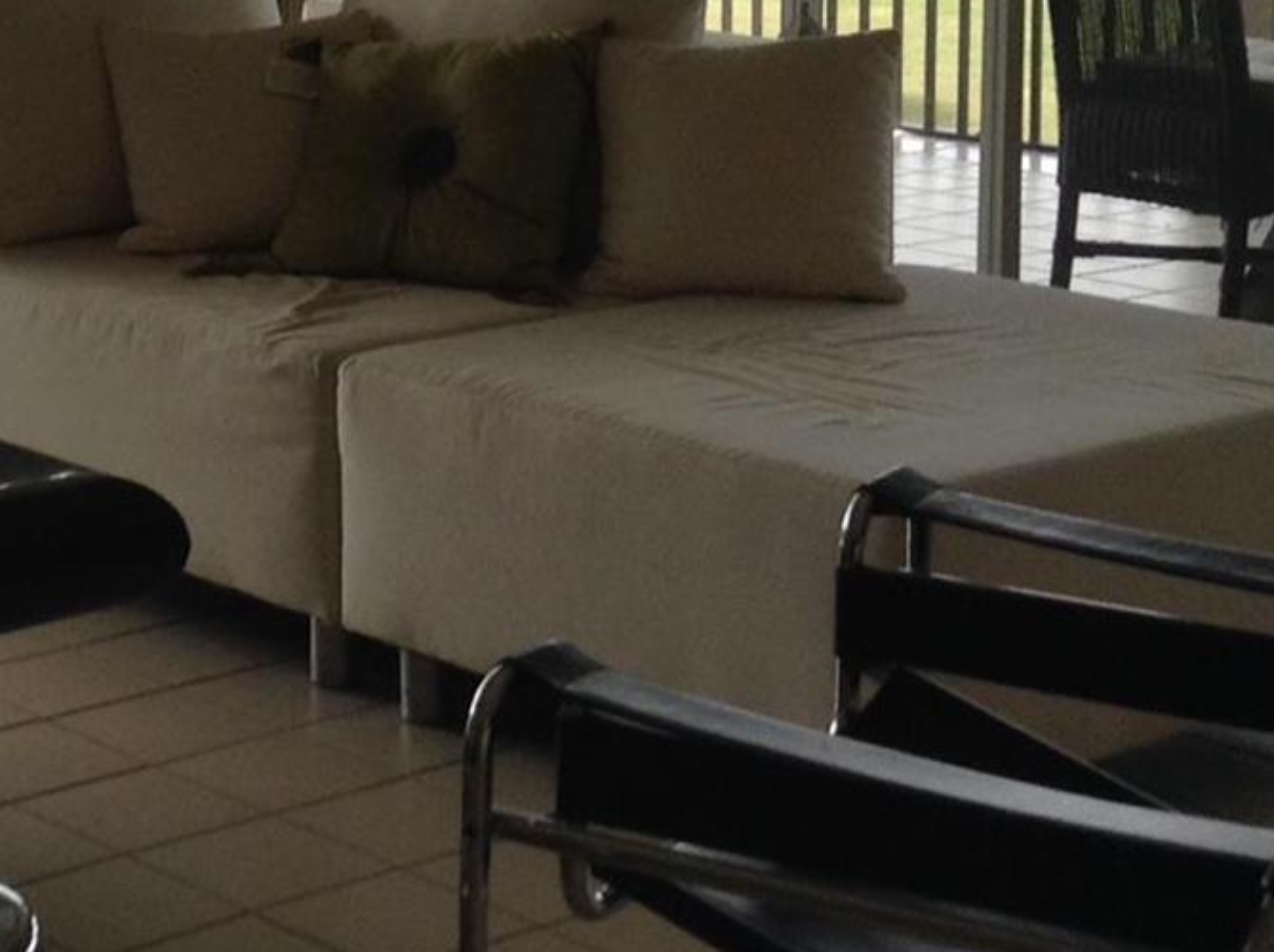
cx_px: -15
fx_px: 3713
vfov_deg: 14.4
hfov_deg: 18.9
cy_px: 10
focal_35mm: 101
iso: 40
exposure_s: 1/120
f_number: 2.4
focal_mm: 3.3
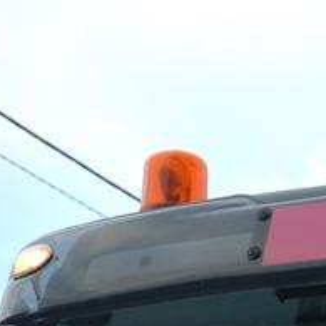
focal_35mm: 217
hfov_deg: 7.9
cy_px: 293
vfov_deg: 8.0
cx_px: 477
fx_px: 2312
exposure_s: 1/100
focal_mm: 46
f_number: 5
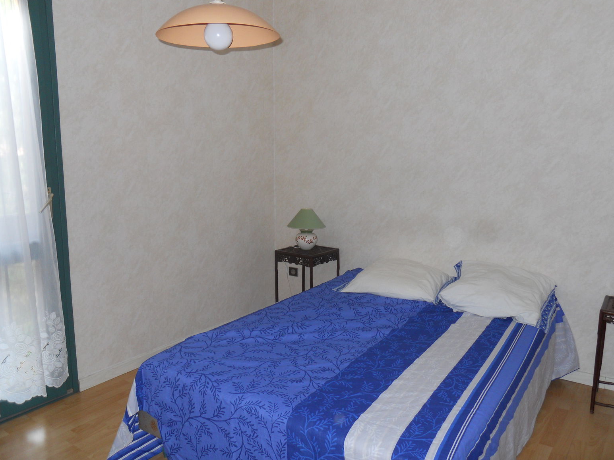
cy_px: 233
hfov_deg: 61.6
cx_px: 315
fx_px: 514
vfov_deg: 48.2
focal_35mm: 29
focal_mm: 5
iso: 125
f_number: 2.7
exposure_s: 1/25
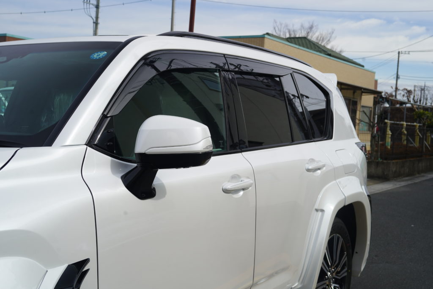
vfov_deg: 28.7
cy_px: 144
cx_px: 216
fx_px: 565
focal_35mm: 47
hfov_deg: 41.9
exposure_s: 1/100
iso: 100
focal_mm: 47
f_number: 9
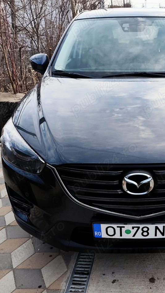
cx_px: 139
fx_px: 272
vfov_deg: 55.9
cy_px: 185
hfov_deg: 32.5
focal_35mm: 35
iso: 50
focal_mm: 6.19
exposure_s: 1/405
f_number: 1.65
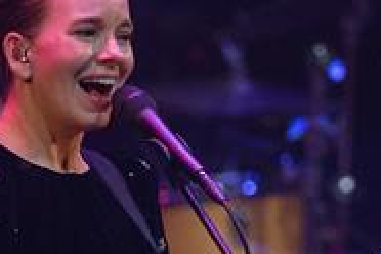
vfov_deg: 1.2
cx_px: 238
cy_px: 310
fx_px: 12297
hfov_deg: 1.8
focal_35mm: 1162
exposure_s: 1/800
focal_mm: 300
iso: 8000
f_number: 2.8
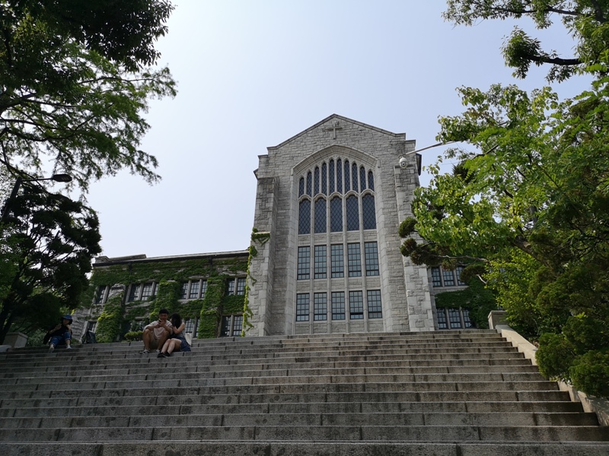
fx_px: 475
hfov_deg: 65.3
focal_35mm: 27
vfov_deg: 51.4
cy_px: 228
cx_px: 304
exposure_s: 1/3610
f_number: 1.8
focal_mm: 3.95
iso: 50
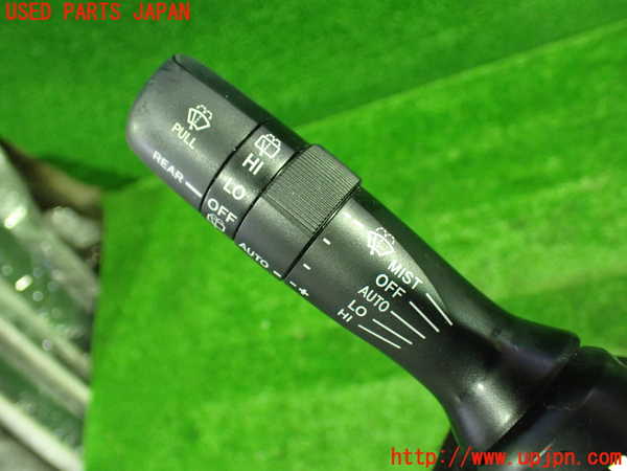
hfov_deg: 60.0
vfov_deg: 46.8
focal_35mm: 30
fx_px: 543
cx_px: 314
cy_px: 236
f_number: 2.3
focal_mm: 5.4
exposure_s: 1/30
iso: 1000
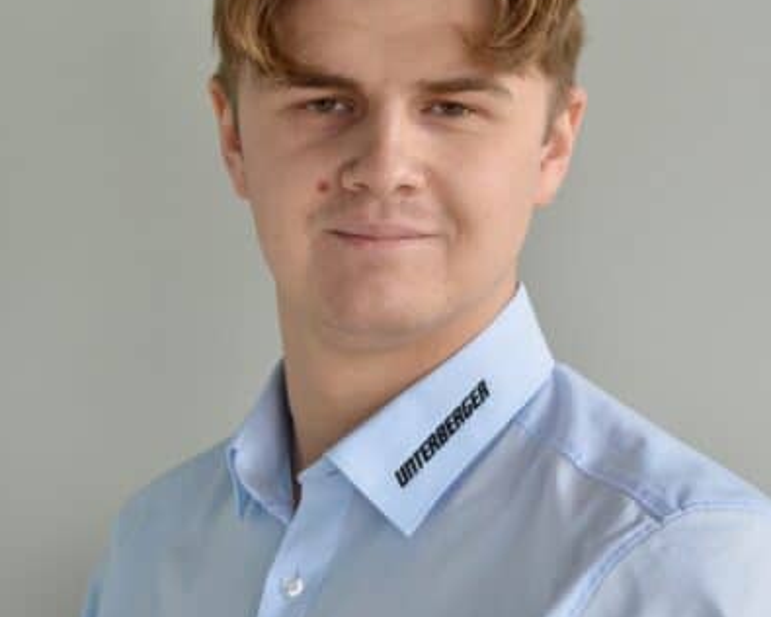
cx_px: 385
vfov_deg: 14.4
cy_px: 273
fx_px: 2442
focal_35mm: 107
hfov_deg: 17.9
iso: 800
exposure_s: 1/30
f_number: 5
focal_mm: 50
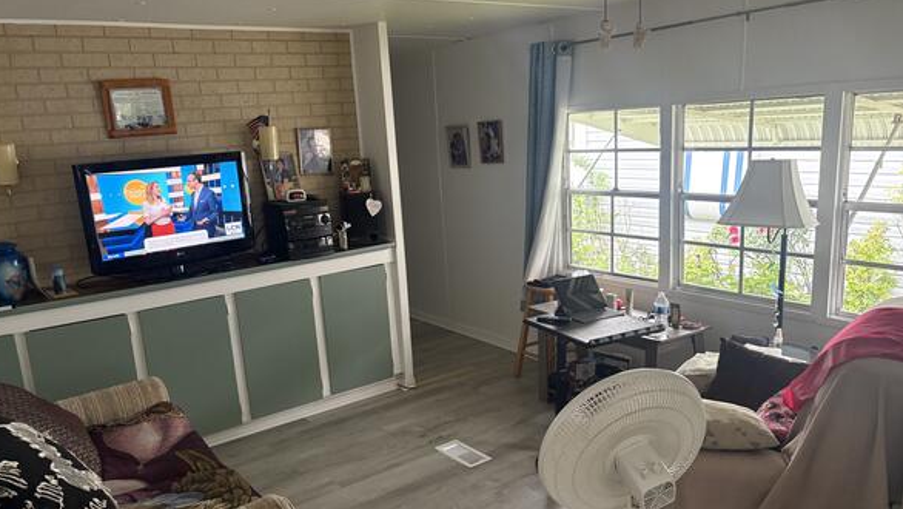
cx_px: 442
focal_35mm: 29
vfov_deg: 40.1
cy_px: 290
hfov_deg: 66.0
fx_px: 695
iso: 250
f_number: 1.6
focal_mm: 5.96
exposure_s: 1/60
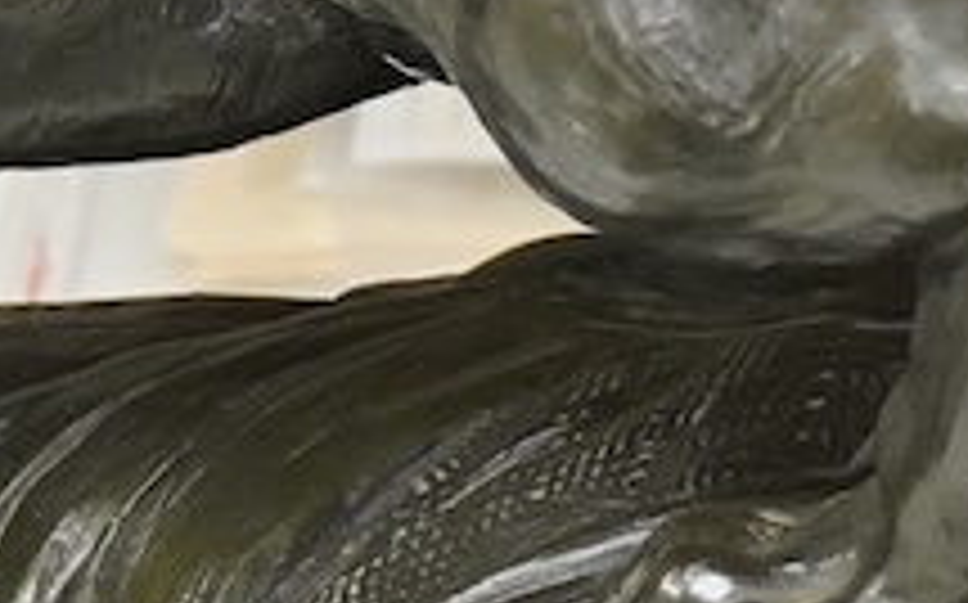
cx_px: 1119
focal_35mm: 240
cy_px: 477
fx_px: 6327
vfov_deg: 5.5
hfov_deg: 8.7
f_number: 5.6
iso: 2500
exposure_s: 1/160
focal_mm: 30
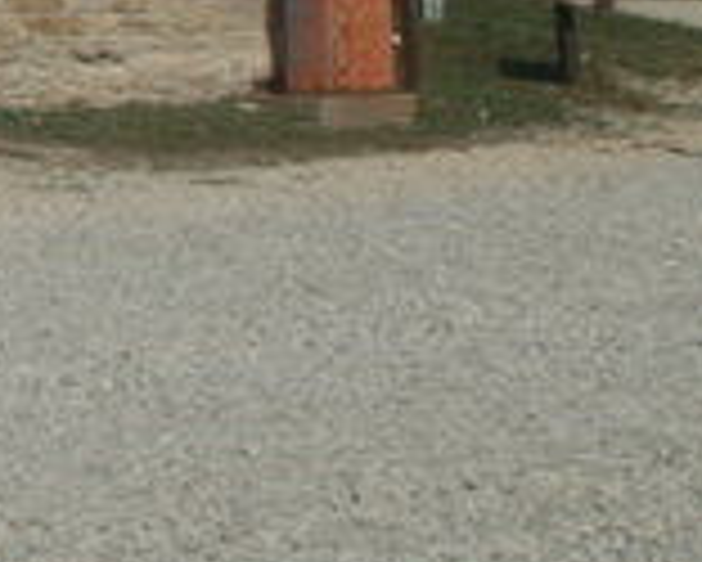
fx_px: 3430
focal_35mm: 165
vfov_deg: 9.2
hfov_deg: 10.8
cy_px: -121
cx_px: -621
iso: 100
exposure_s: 1/1250
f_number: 6.3
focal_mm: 7.7
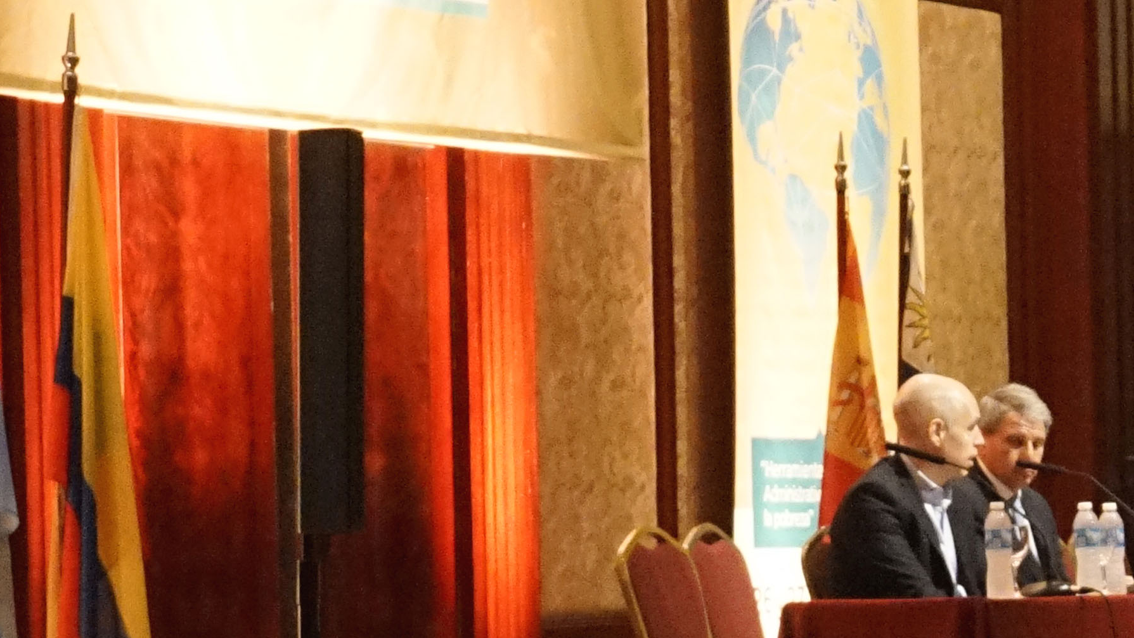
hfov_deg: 13.0
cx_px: 1160
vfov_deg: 7.4
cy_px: 381
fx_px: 4901
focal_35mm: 163
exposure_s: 1/60
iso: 6400
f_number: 5.6
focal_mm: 39
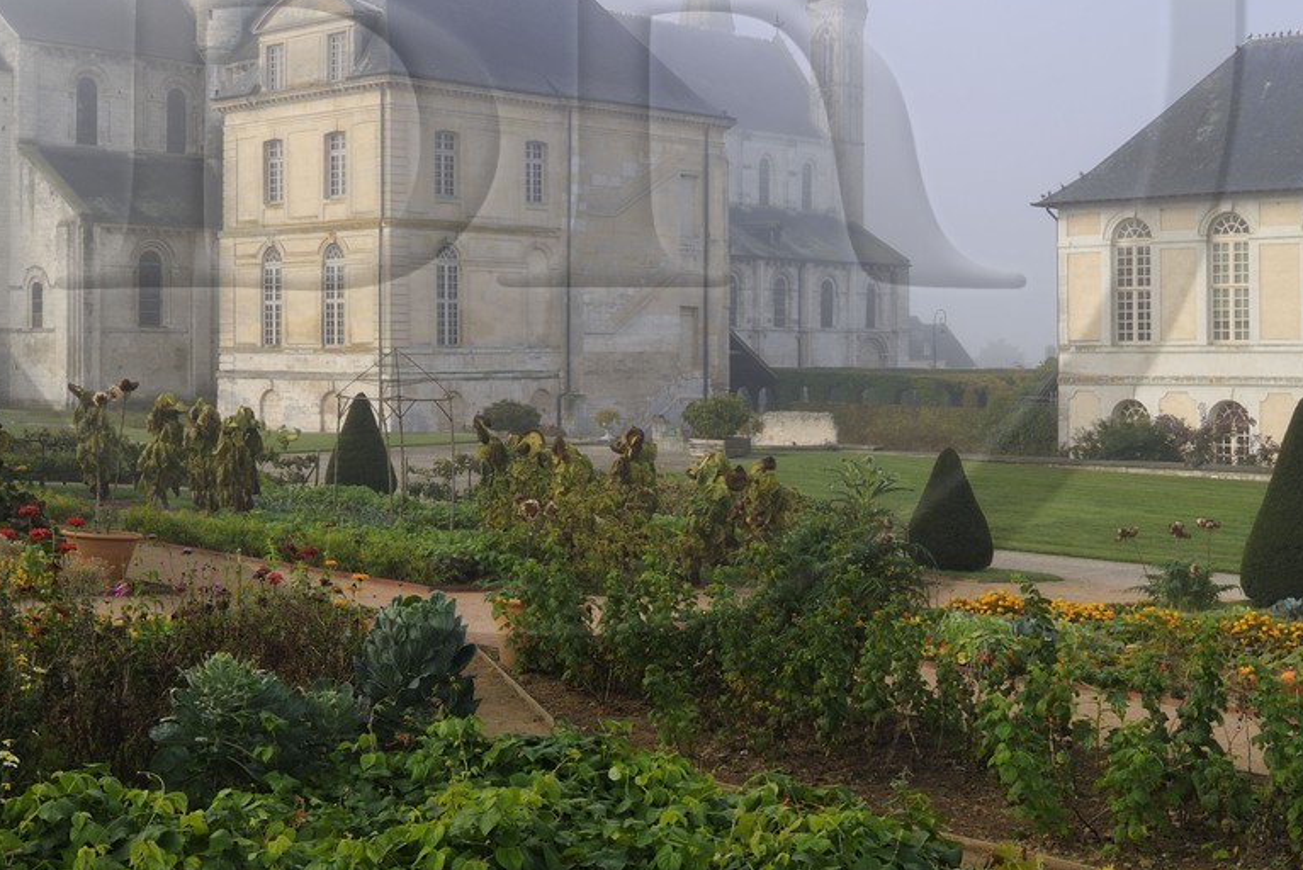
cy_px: 12
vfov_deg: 25.7
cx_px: 535
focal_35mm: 50
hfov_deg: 39.5
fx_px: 1810
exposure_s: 1/100
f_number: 11
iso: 200
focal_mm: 24
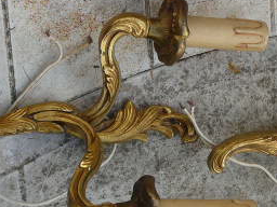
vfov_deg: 20.4
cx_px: 223
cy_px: 1
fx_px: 560
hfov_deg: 27.2
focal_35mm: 70
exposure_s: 1/250
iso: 100
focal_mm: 4.6
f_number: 4
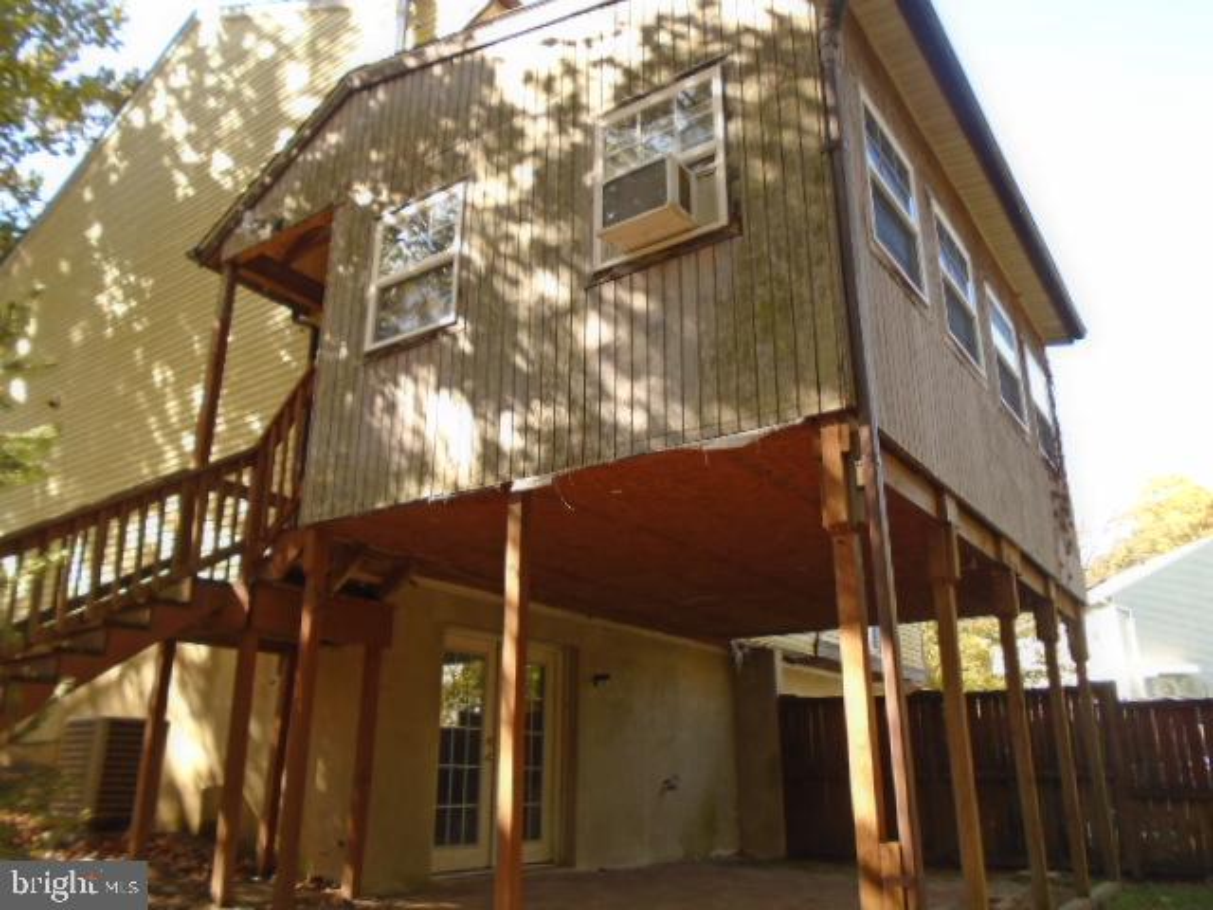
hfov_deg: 67.3
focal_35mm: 26
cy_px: 455
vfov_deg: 53.1
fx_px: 911
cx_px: 606
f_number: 3.2
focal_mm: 4.6
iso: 100
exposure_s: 1/100
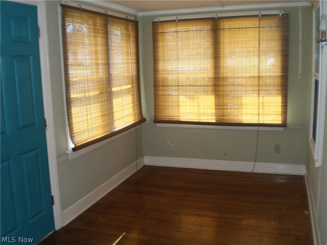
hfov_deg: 51.4
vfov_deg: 39.7
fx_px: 340
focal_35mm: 36
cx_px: 164
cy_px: 122
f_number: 3.1
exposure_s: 1/30
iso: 125
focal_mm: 6.3
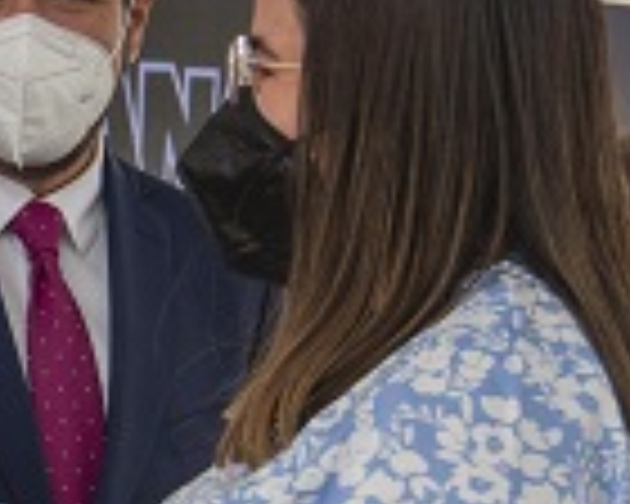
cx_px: 22
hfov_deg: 12.7
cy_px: 637
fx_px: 2797
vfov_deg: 10.1
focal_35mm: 150
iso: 640
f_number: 5
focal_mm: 32
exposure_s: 1/200
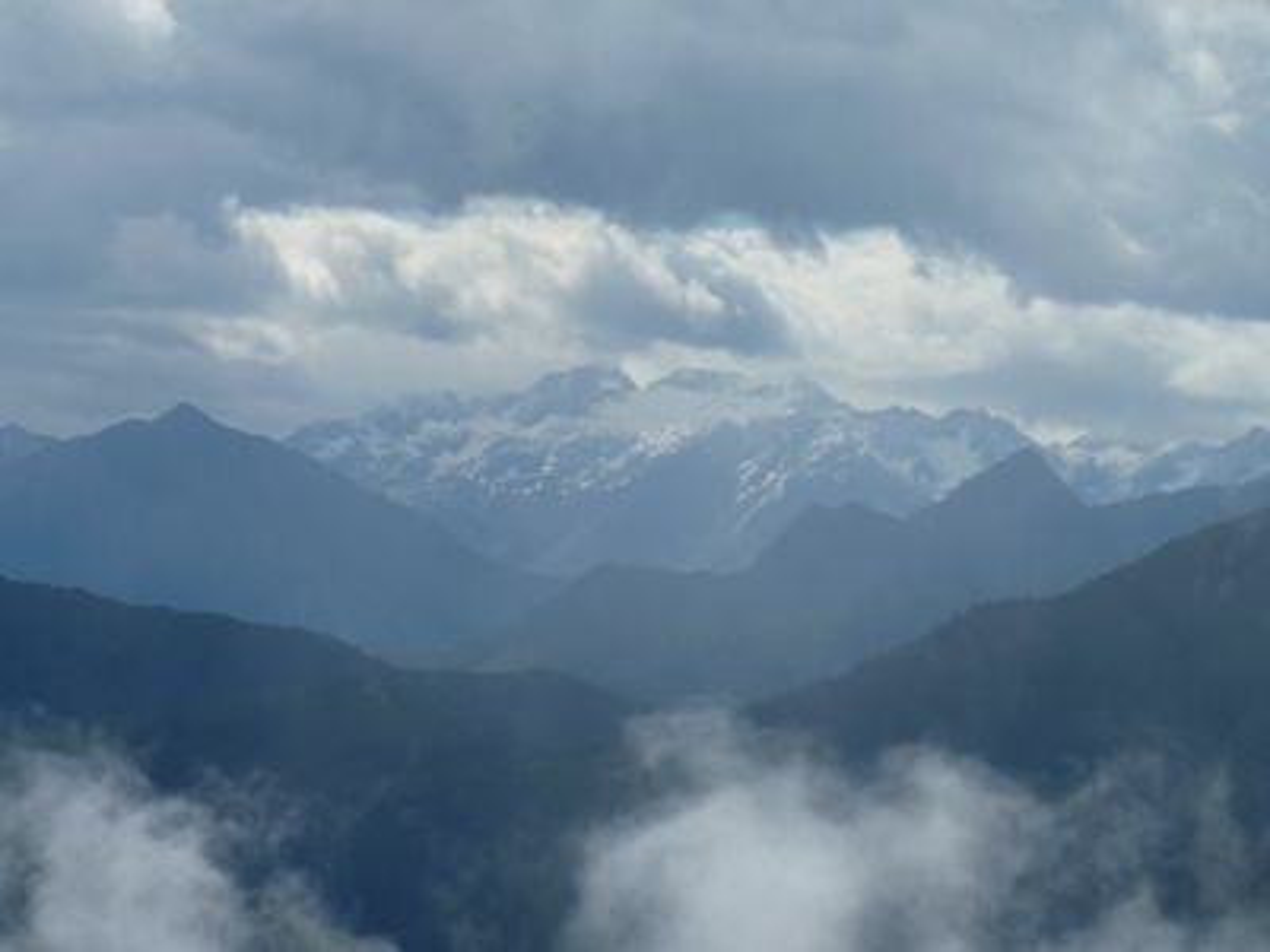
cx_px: 635
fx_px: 8255
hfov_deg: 8.8
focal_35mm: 225
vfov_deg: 6.6
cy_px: 476
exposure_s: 1/800
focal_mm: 37
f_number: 5.6
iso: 80
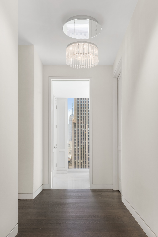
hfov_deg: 42.3
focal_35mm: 31
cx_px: 79
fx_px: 204
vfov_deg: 60.3
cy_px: 118
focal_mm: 31
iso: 320
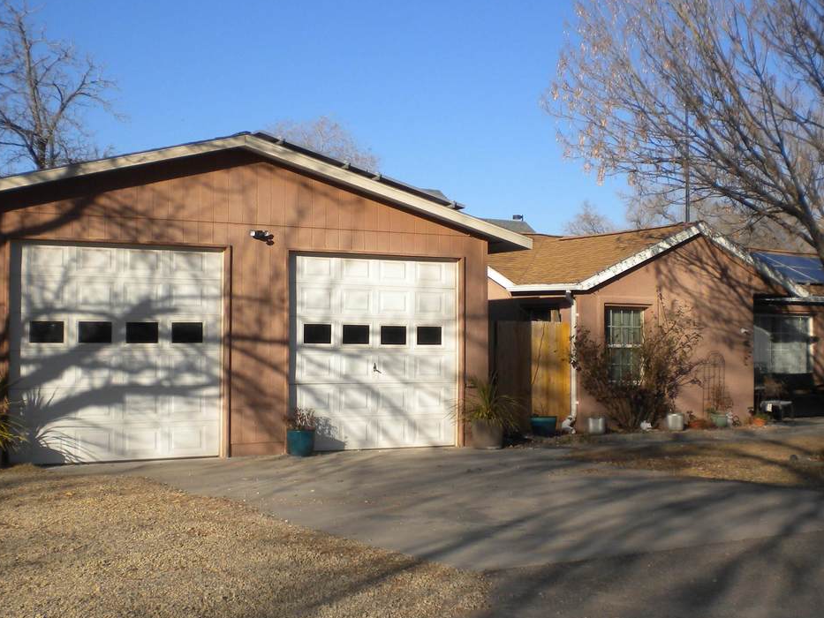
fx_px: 1143
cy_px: 285
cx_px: 414
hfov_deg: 39.7
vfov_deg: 30.3
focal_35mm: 48
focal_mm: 6.3
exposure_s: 1/670
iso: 80
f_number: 4.6
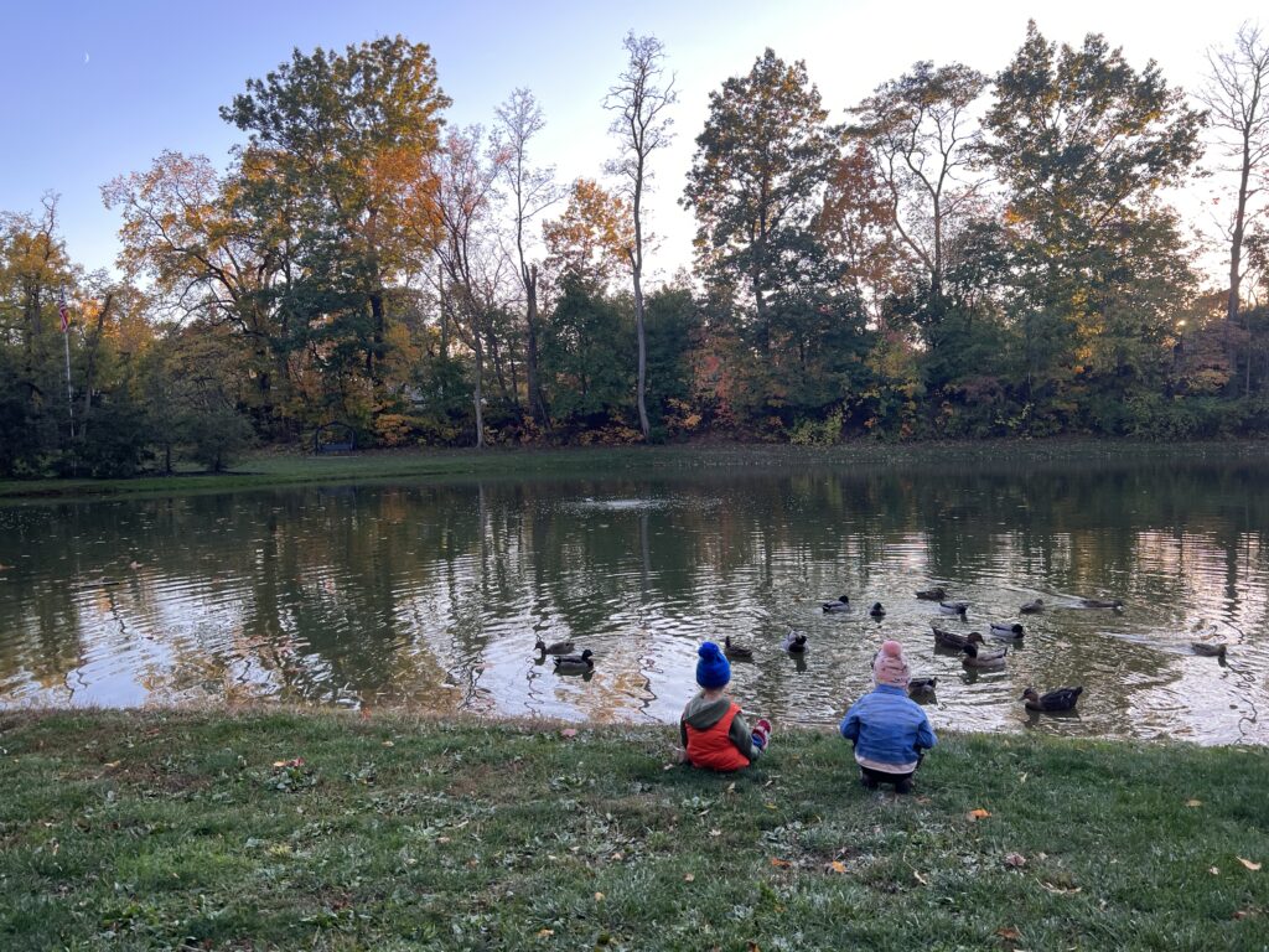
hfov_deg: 67.3
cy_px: 476
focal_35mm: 26
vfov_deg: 53.1
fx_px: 953
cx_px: 634
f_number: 1.5
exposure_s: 1/187
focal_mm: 5.7
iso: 40
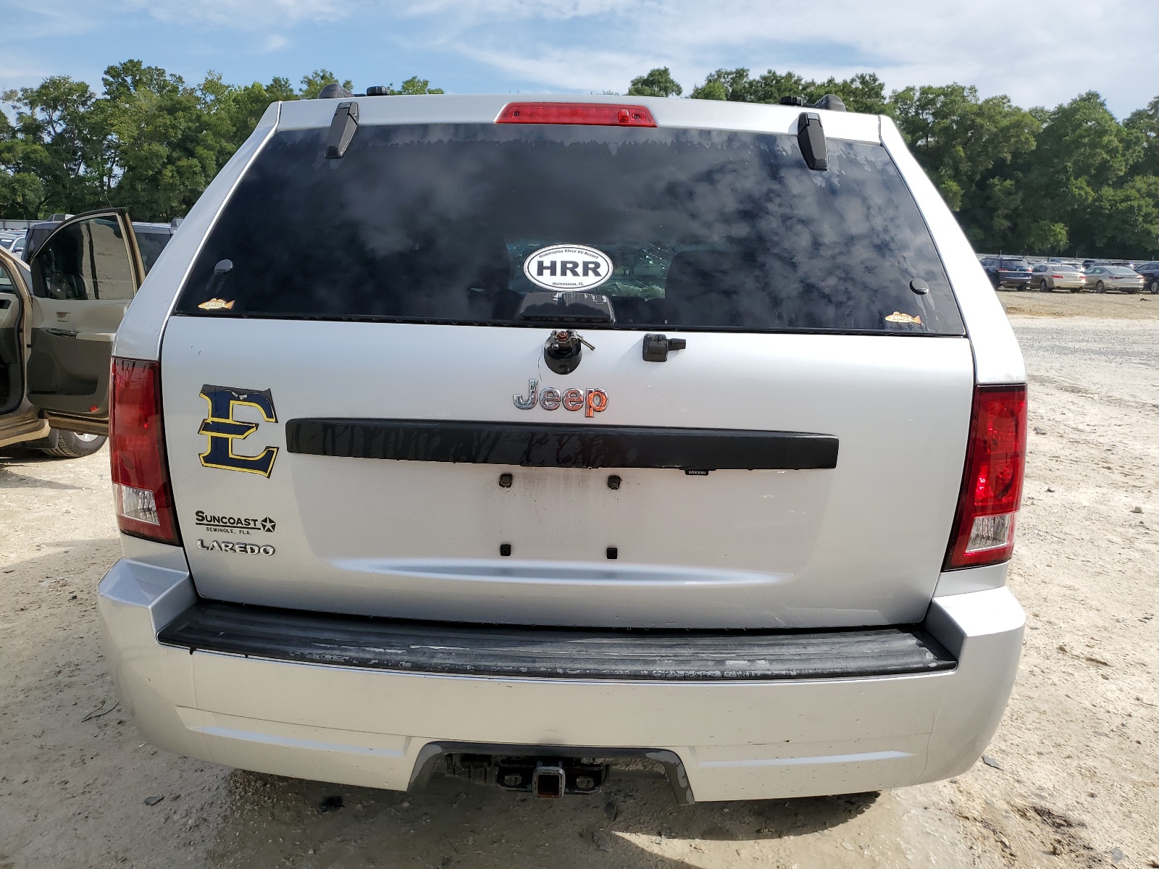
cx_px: 580
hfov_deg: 67.3
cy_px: 434
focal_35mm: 26
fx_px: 871
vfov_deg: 53.1
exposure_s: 1/3333
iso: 50
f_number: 1.5
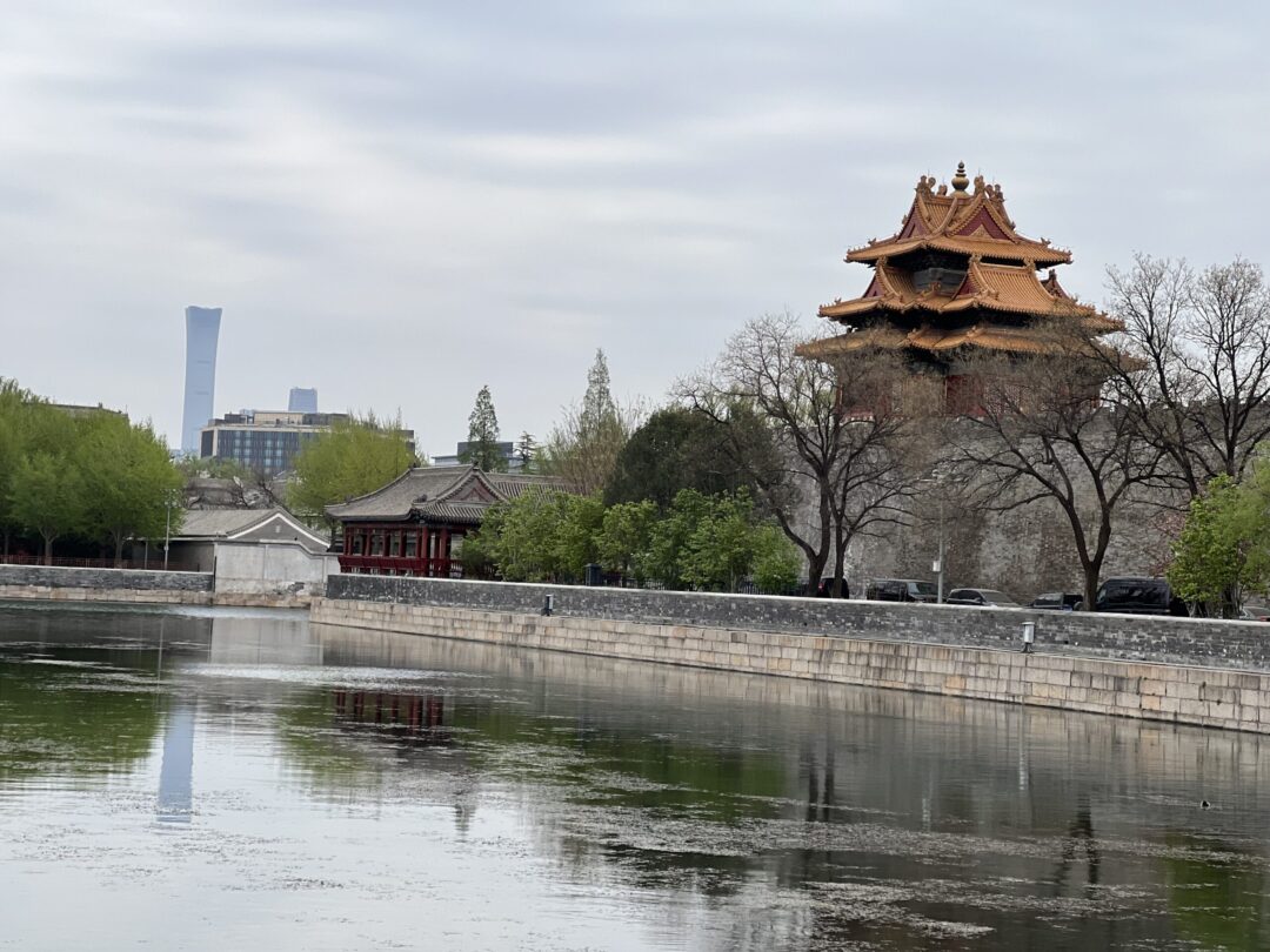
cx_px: 635
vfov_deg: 19.1
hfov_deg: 25.3
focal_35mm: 77
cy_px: 476
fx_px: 2825
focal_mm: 9
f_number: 2.8
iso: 32
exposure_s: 1/657
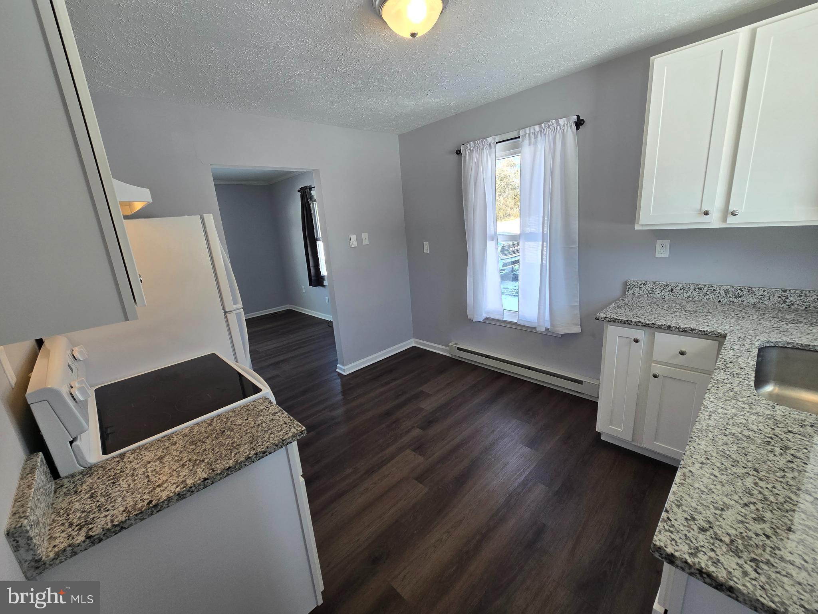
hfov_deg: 106.2
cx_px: 409
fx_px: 307
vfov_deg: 89.9
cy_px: 307
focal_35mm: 13
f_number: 2.2
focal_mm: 2.2
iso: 64
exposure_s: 1/120
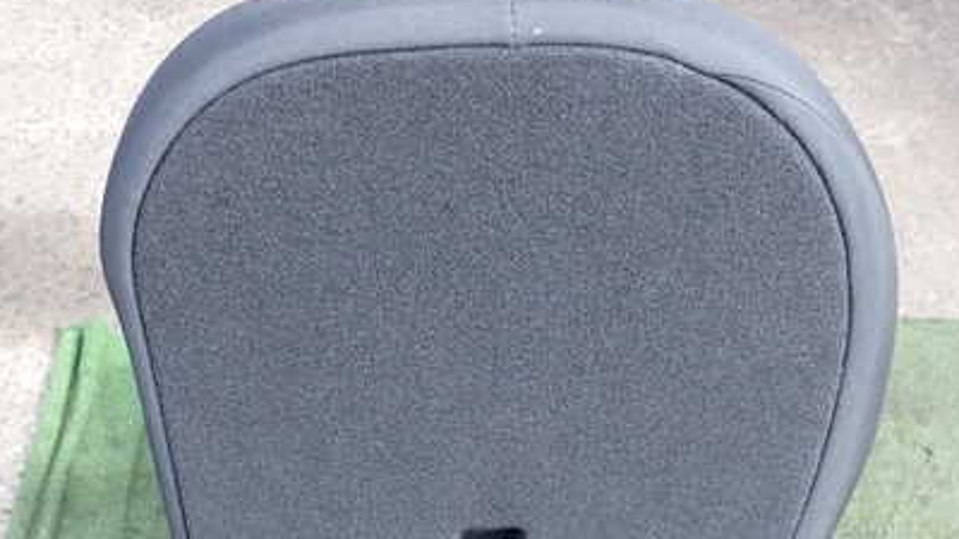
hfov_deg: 42.1
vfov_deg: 24.1
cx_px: 520
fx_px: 1246
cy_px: 426
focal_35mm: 49
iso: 100
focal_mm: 5.4
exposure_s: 1/60
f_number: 3.2
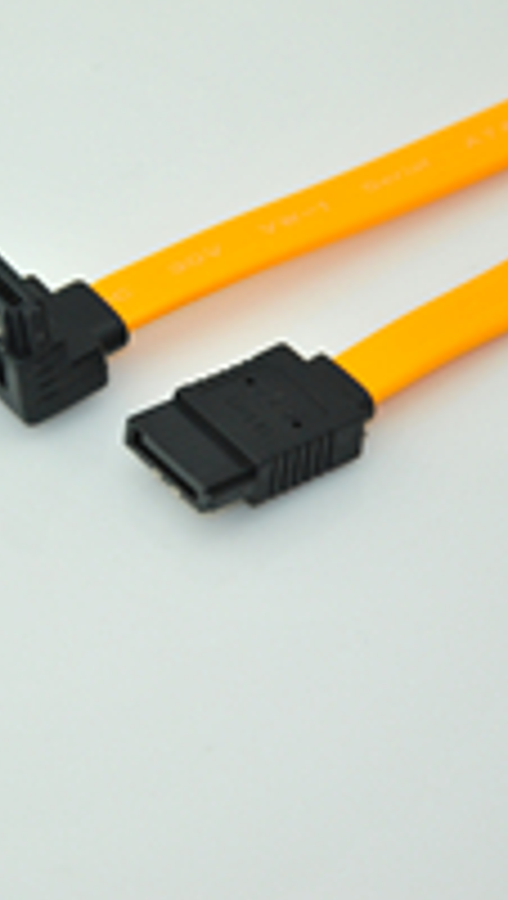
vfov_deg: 6.5
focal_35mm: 330
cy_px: 371
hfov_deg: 3.7
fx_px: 7877
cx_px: 139
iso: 200
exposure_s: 1/125
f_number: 6.3
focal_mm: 105
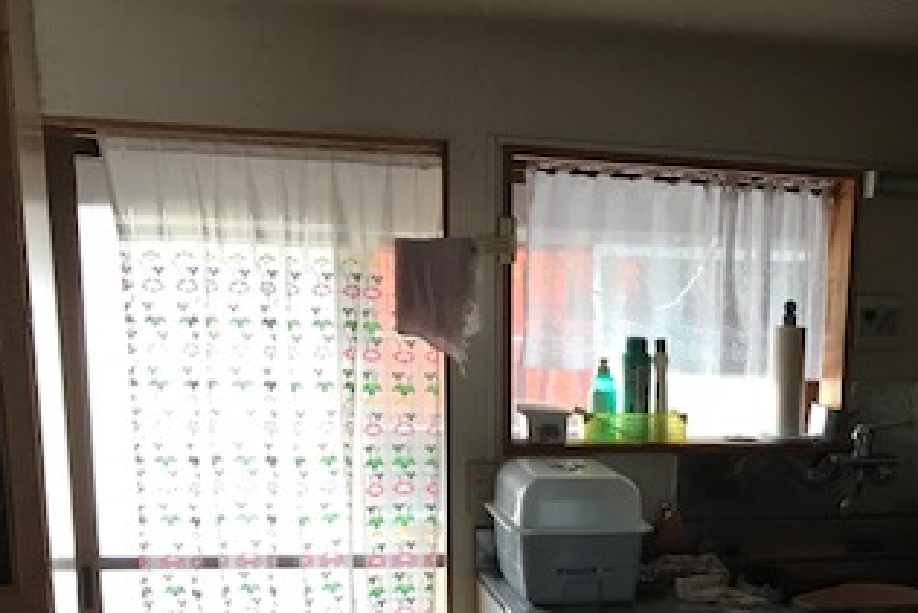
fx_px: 1505
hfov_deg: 33.1
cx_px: 706
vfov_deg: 21.7
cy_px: 689
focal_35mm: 59
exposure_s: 1/17
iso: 40
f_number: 1.8
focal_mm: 3.99
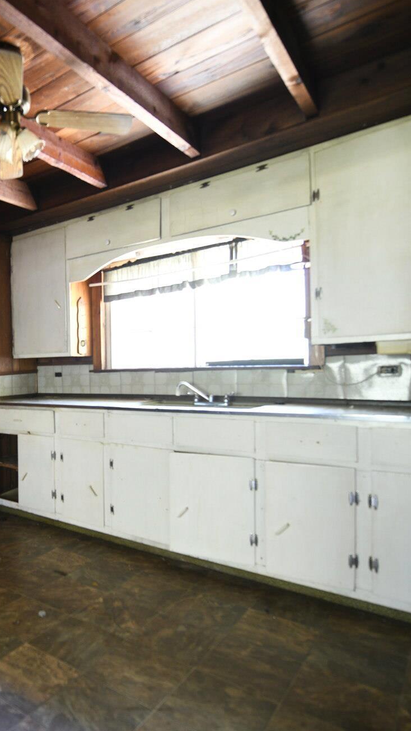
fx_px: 446
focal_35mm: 23
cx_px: 27
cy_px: 379
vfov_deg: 78.7
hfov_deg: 44.2
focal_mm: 14
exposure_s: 1/15
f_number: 2.8
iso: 720
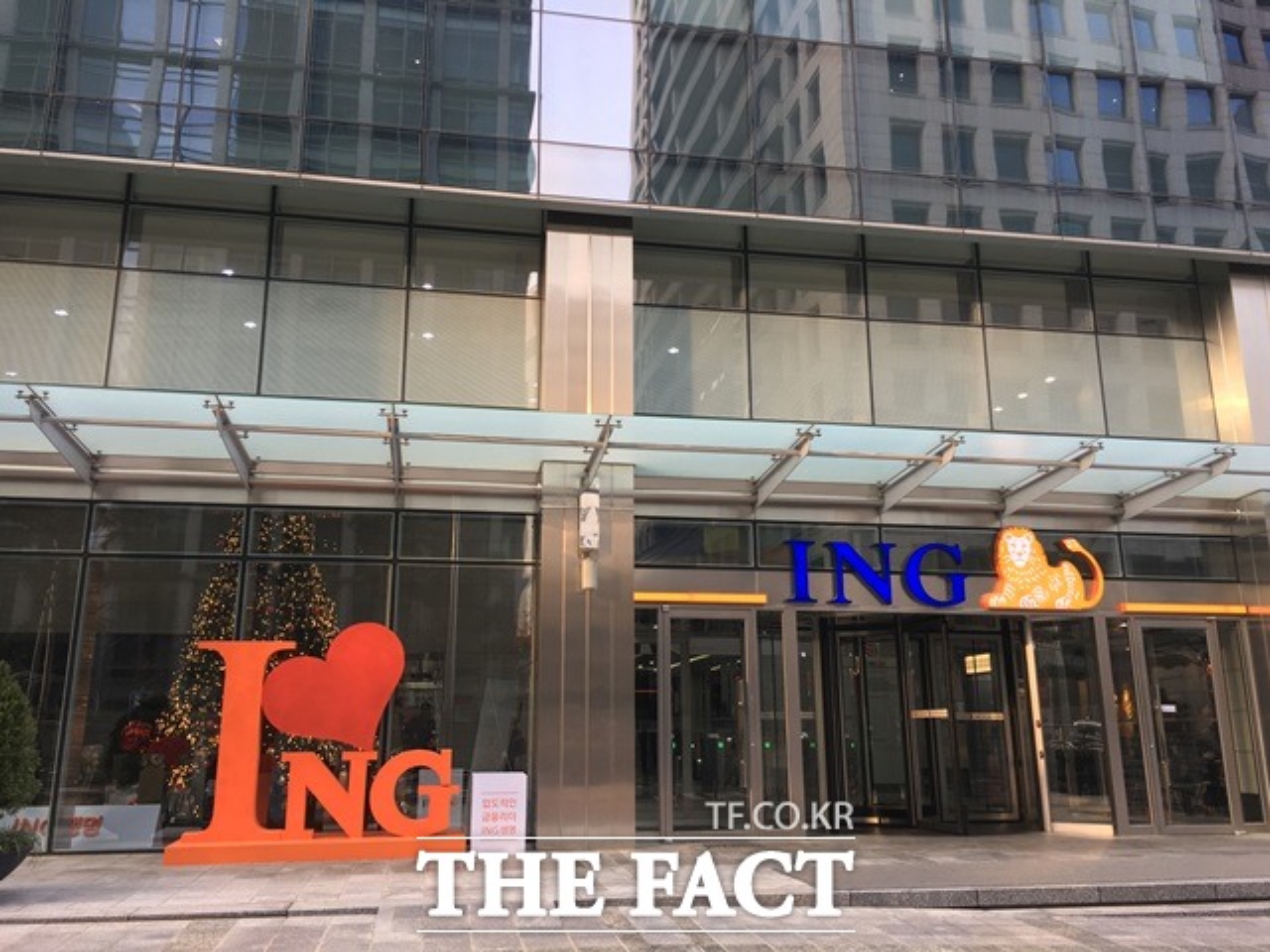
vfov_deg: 48.2
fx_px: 1064
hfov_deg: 61.7
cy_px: 476
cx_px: 635
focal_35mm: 29
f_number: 2.2
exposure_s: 1/40
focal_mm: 4.15
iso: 25
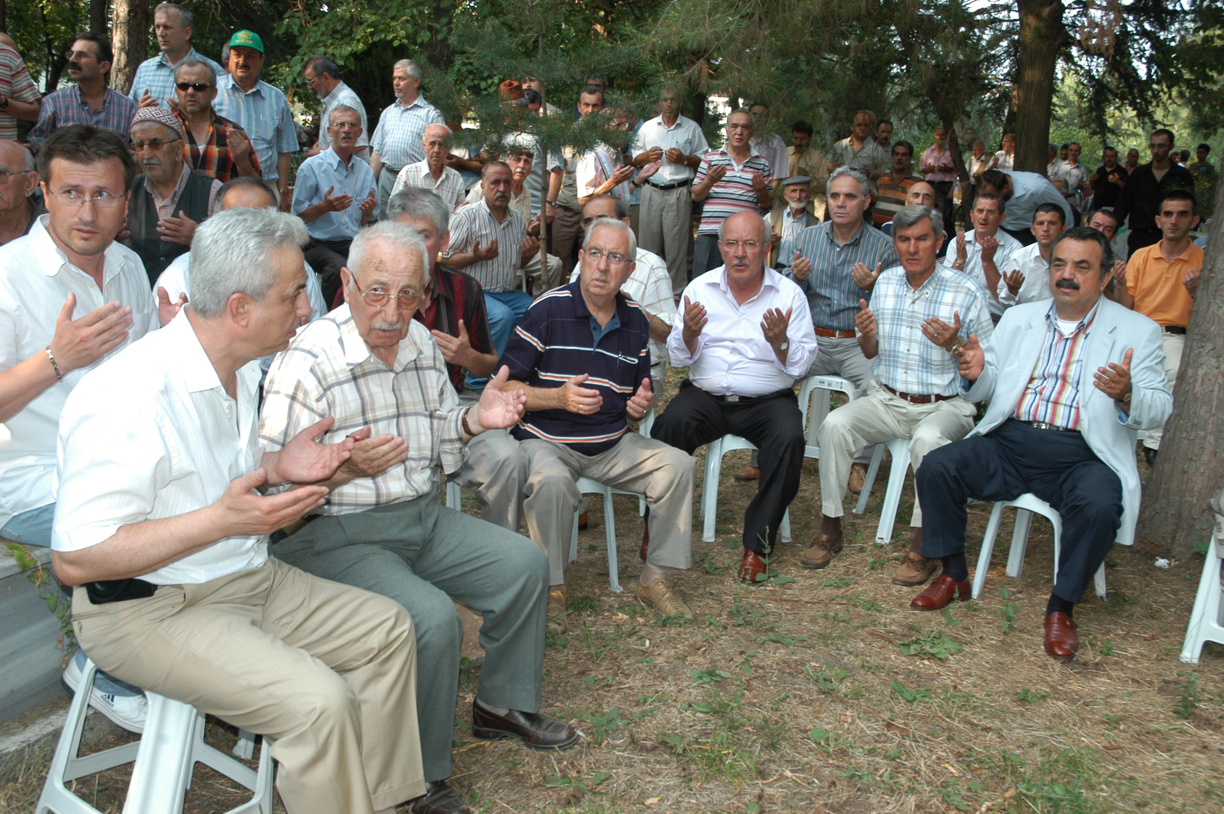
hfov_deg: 51.3
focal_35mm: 38
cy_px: 407
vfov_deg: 35.4
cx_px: 612
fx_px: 1274
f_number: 6.3
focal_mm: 25
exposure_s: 1/100
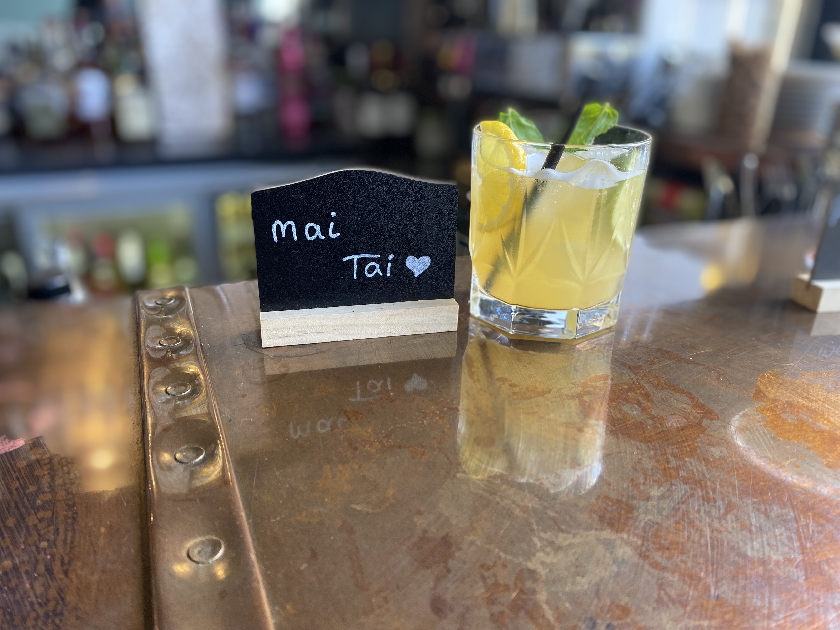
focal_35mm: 26
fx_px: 631
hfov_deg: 67.3
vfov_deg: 53.1
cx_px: 420
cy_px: 315
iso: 80
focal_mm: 4.25
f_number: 1.8
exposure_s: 1/50
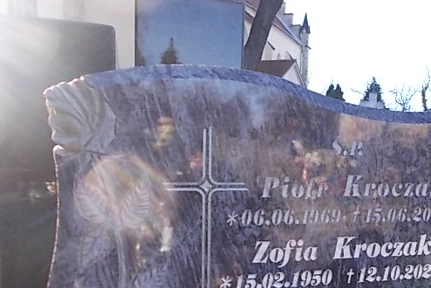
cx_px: 277
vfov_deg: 37.3
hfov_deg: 53.6
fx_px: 419
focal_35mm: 35
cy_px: 200
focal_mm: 4.6
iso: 80
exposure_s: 1/125
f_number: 3.2
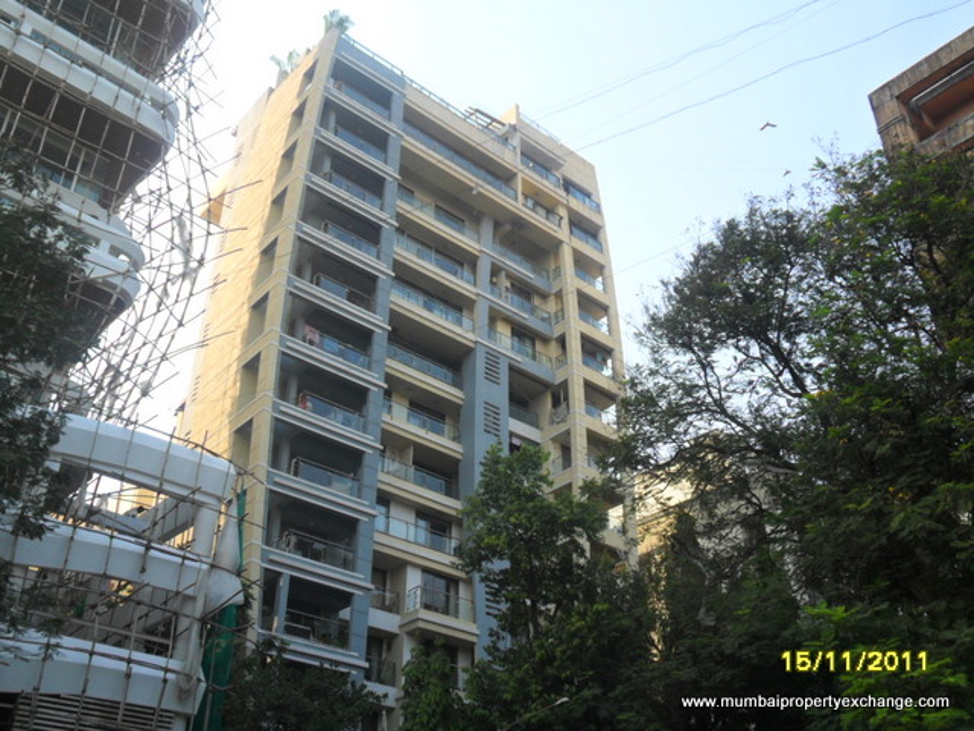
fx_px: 1041
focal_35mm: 37
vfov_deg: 38.7
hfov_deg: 50.1
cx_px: 487
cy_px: 366
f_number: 4
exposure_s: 1/350
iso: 100
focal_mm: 6.6
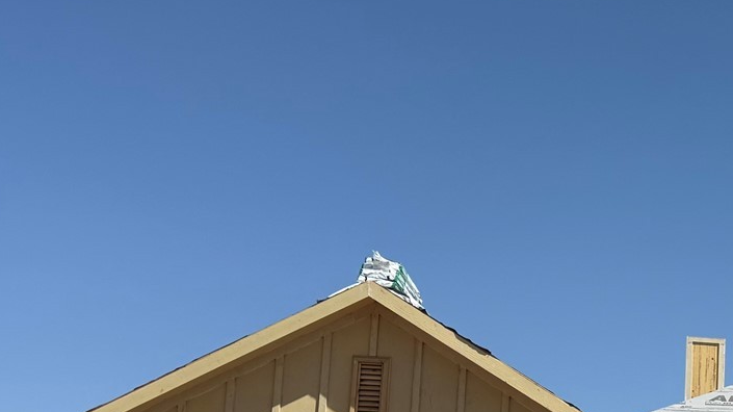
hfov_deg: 25.0
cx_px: 891
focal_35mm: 76
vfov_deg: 15.4
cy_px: 467
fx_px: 1477
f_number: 1.78
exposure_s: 1/6173
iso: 80
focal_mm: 6.76
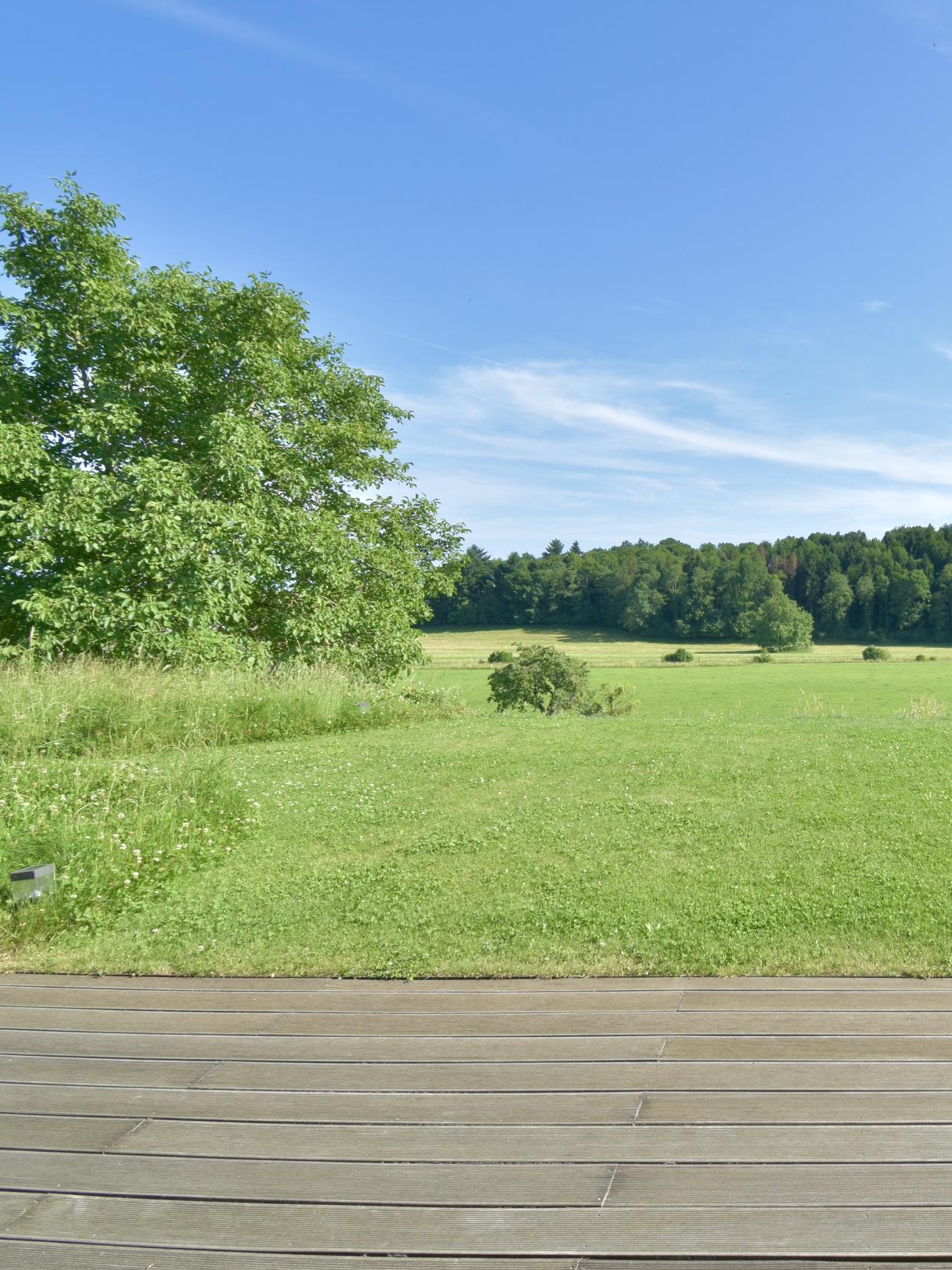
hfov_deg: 54.5
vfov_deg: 76.4
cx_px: 827
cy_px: 625
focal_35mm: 22
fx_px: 807
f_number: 9
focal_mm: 10
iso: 100
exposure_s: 1/100
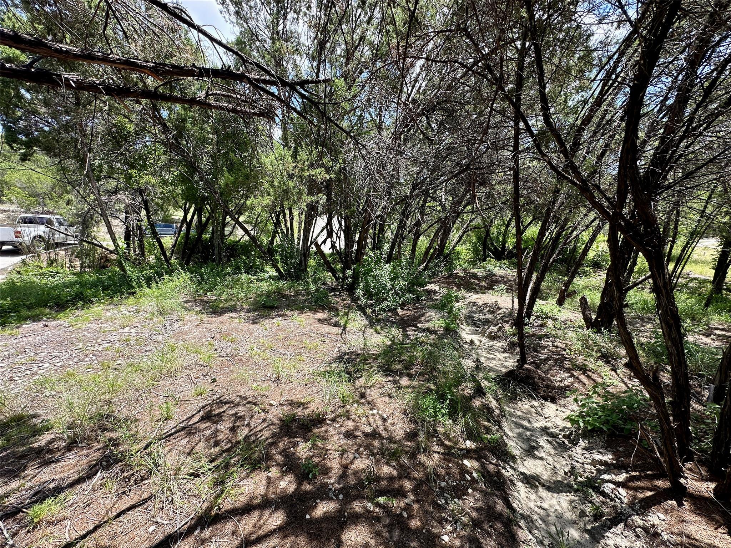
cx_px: 366
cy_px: 274
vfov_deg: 85.7
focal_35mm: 14
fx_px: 296
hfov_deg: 102.1
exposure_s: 1/438
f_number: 2.2
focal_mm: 2.22
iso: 40
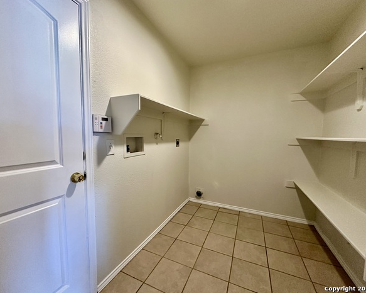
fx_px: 162
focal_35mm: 15
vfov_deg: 84.0
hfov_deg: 96.7
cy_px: 149
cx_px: 174
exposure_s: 1/60
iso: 400
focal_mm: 2.22
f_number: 2.2
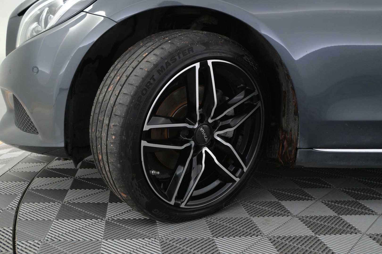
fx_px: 398
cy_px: 127
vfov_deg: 35.5
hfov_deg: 51.3
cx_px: 191
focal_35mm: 38
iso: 2500
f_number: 5
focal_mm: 25
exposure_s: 1/100
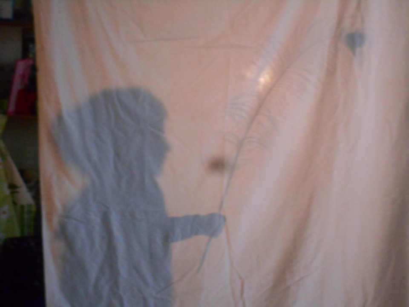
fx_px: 1335
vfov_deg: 13.1
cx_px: 204
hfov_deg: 17.4
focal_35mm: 113
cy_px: 154
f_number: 6
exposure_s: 1/25
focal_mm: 20.1
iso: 800
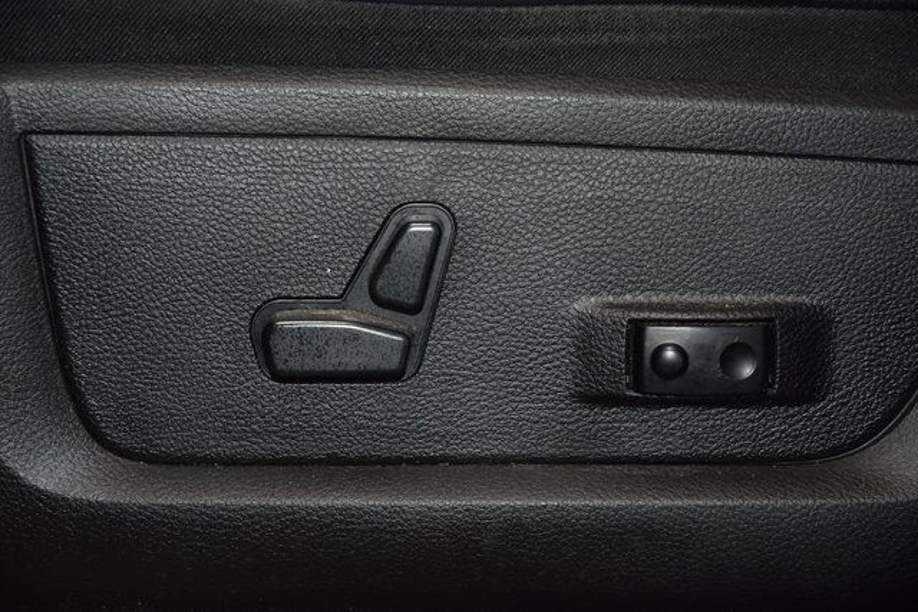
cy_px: 306
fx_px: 2678
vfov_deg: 13.0
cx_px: 459
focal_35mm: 105
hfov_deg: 19.5
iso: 1800
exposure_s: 1/125
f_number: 4.5
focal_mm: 70
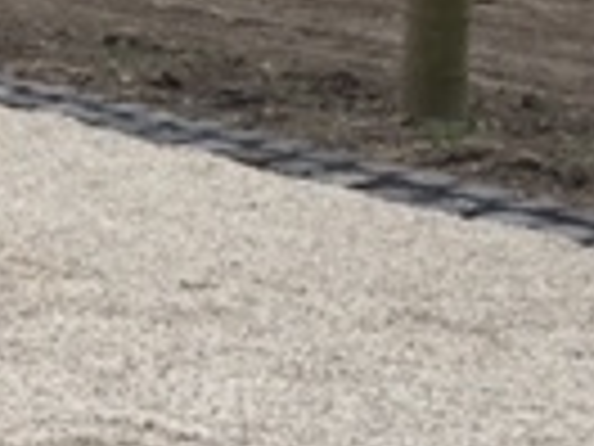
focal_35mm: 141
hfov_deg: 12.3
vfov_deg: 10.5
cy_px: 176
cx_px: -621
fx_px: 2420
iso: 32
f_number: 2.2
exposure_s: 1/262
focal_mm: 4.15
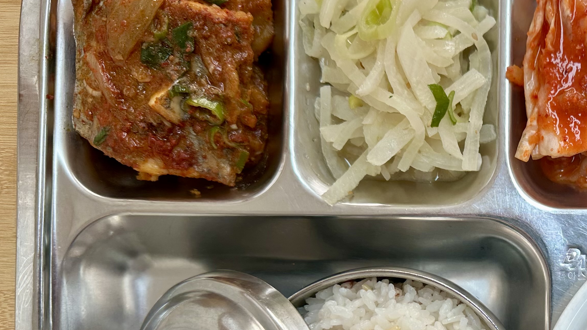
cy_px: 274
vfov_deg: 25.4
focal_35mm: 46
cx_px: 511
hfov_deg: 41.6
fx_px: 716
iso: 80
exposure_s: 1/120
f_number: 1.78
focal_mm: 6.86
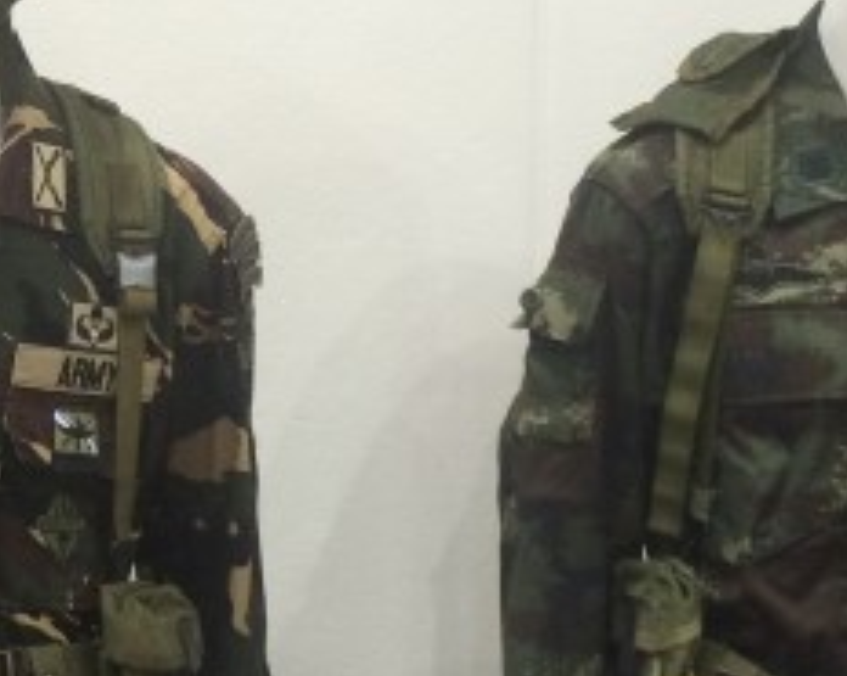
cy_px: 238
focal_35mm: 88
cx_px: -37
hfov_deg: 20.9
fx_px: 2203
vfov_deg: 17.4
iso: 125
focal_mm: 4.15
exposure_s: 1/30
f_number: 2.2
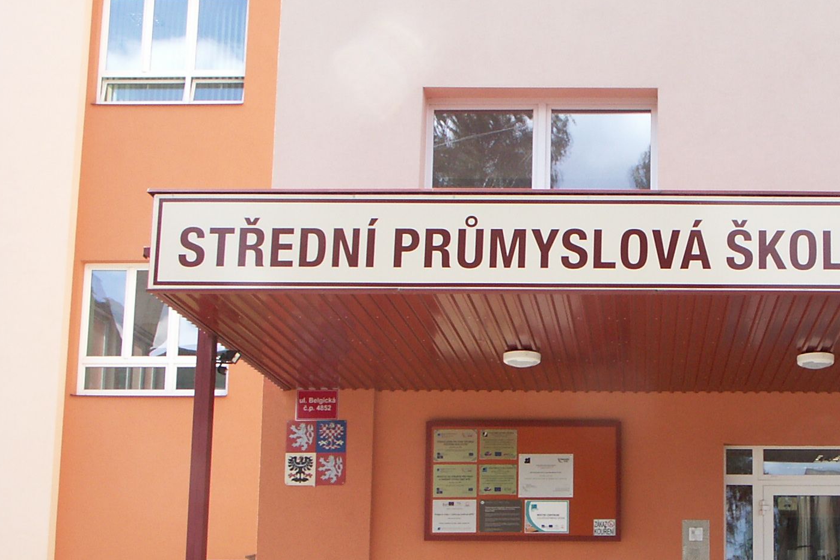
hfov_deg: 32.0
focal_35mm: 61
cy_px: 430
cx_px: 667
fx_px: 1423
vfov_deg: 22.0
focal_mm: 8.26
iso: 100
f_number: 5.6
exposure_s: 1/200
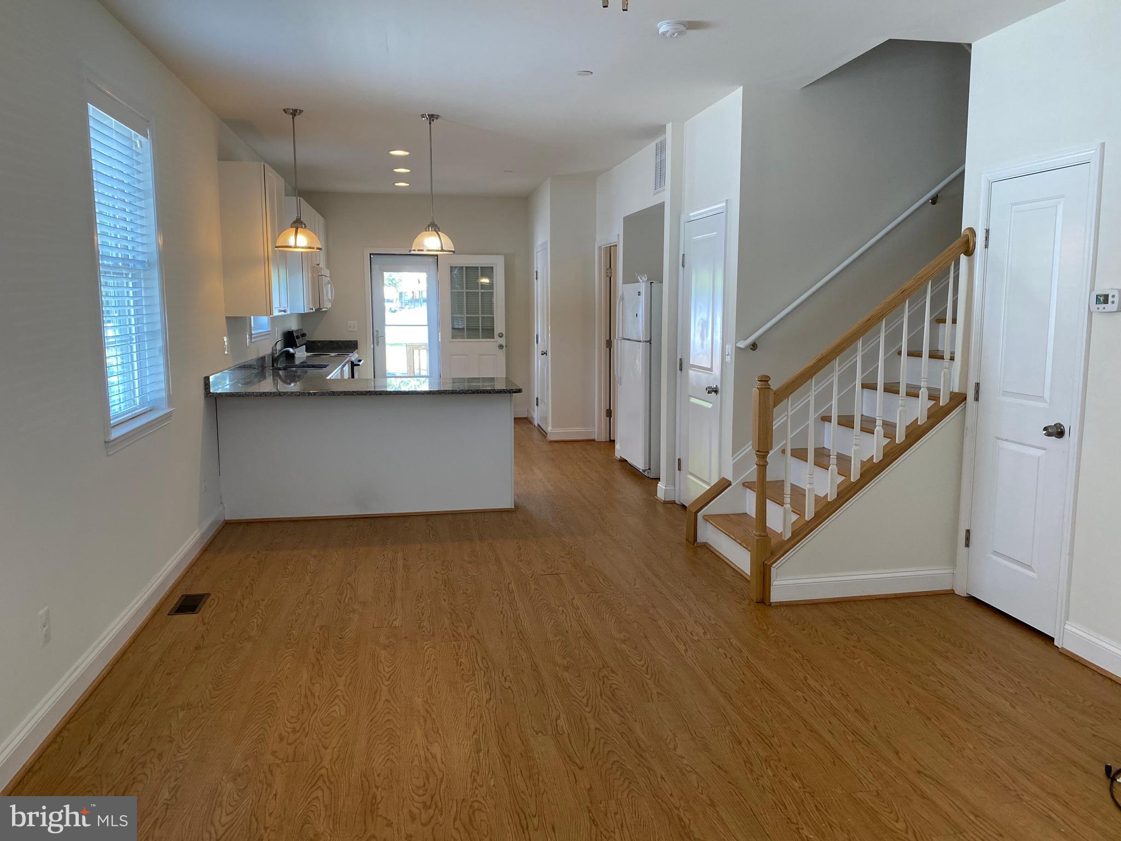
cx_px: 560
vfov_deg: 53.1
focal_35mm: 26
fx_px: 842
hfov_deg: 67.3
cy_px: 420
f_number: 1.8
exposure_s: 1/120
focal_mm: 4.25
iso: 125
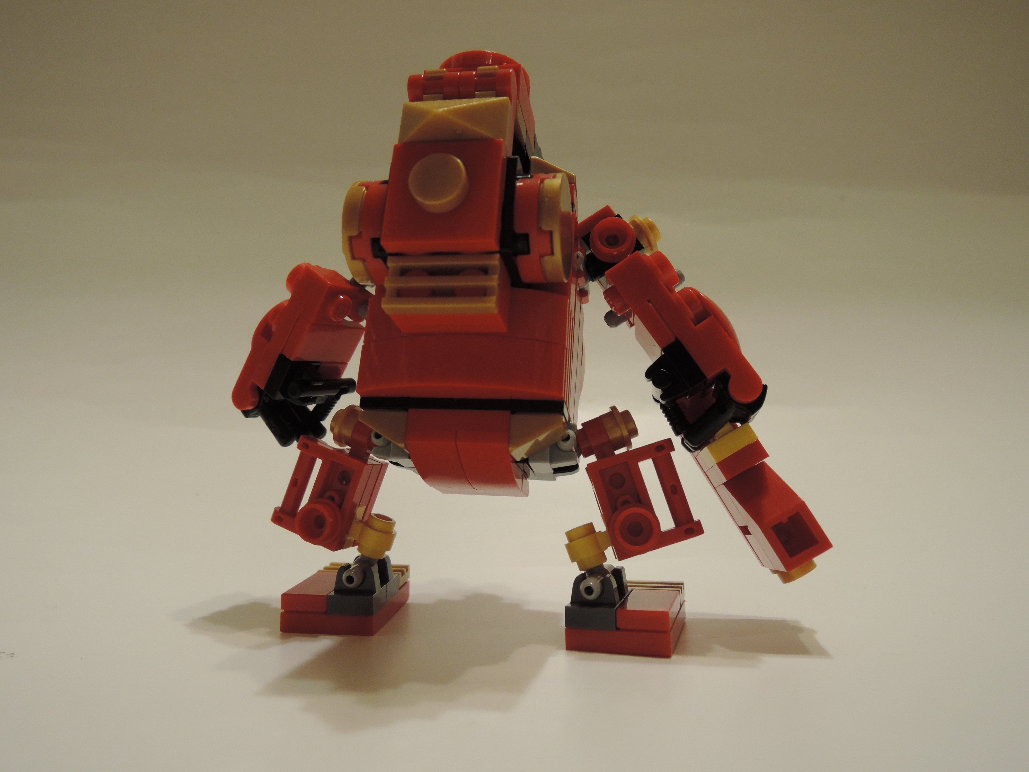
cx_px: 514
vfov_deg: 56.8
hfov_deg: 71.6
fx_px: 713
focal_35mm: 24
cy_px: 386
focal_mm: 5.1
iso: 400
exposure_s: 1/30
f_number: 2.8
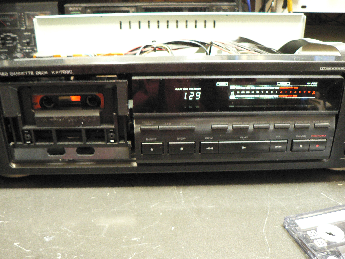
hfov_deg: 51.4
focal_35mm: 36
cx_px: 172
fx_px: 359
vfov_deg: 39.7
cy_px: 130
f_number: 2.8
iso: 400
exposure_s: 1/6
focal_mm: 6
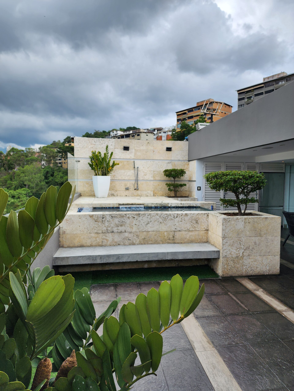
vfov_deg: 73.9
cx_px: 147
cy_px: 196
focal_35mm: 23
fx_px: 260
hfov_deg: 58.9
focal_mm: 6.4
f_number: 1.8
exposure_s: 1/327
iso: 12
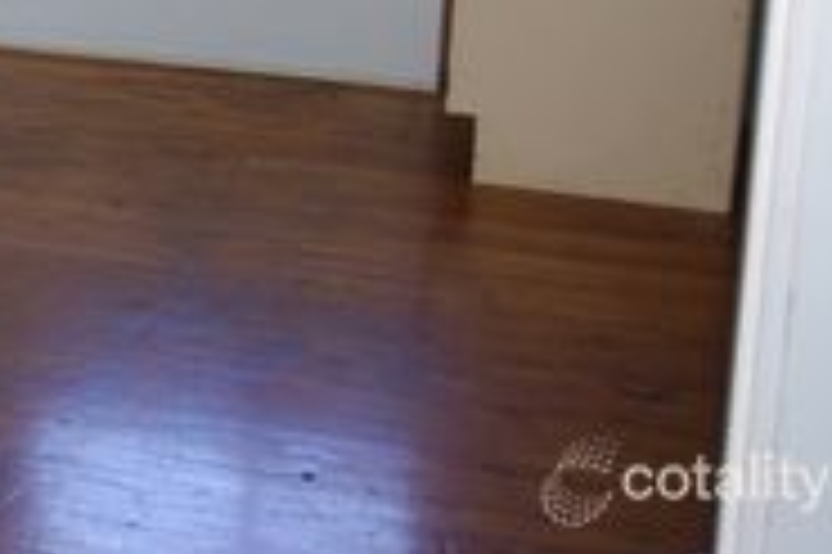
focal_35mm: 99
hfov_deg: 19.5
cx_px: -153
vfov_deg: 13.4
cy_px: -133
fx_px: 2286
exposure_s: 1/100
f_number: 4
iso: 400
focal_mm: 26.25
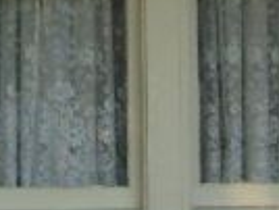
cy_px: -439
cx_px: 181
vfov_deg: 3.7
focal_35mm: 396
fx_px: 3197
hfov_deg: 5.0
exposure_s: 1/180
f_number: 3.3
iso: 80
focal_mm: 8.7
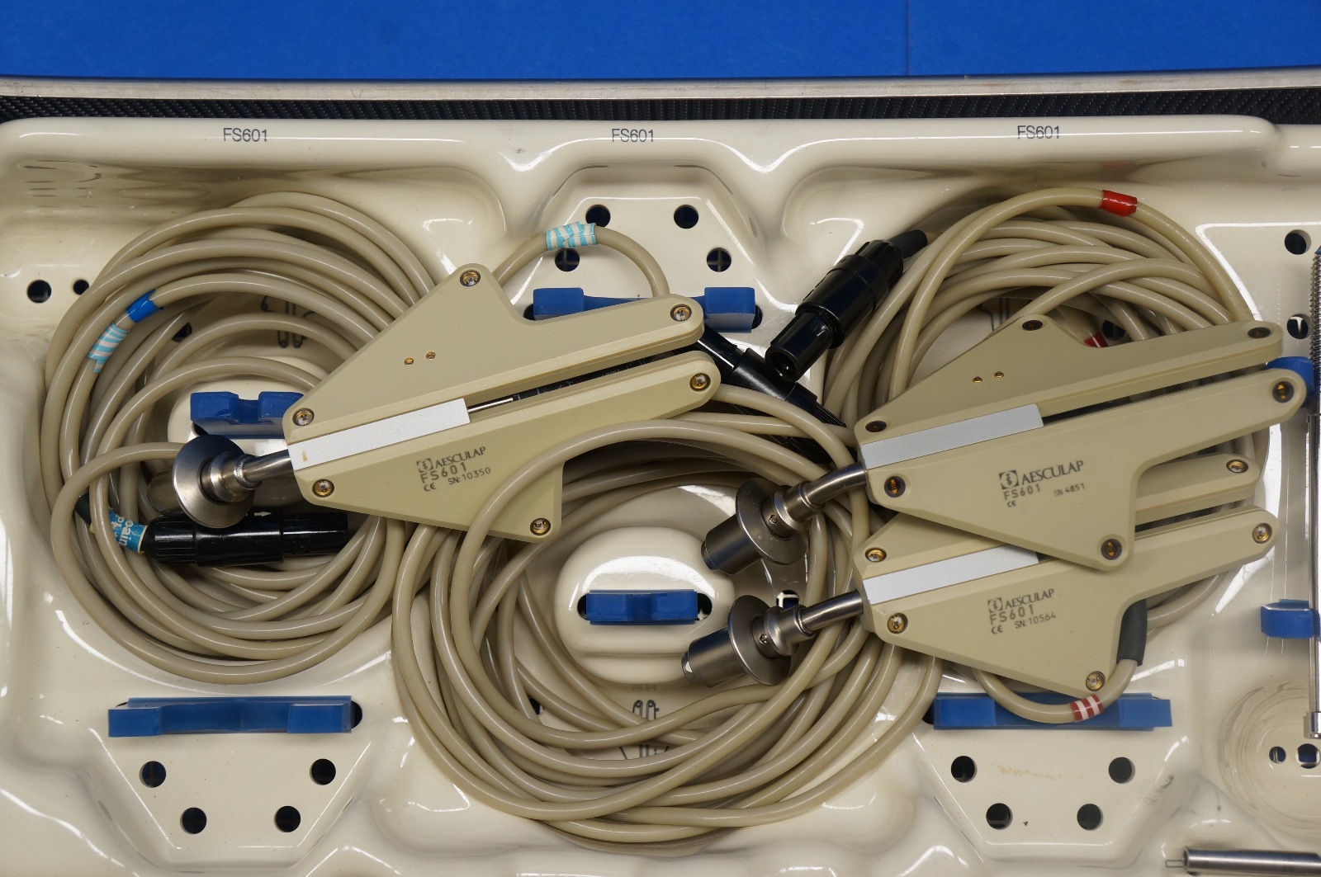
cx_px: 660
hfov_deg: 36.0
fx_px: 2034
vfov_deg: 24.3
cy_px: 438
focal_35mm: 56
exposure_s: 1/125
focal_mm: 37
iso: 400
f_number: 5.6
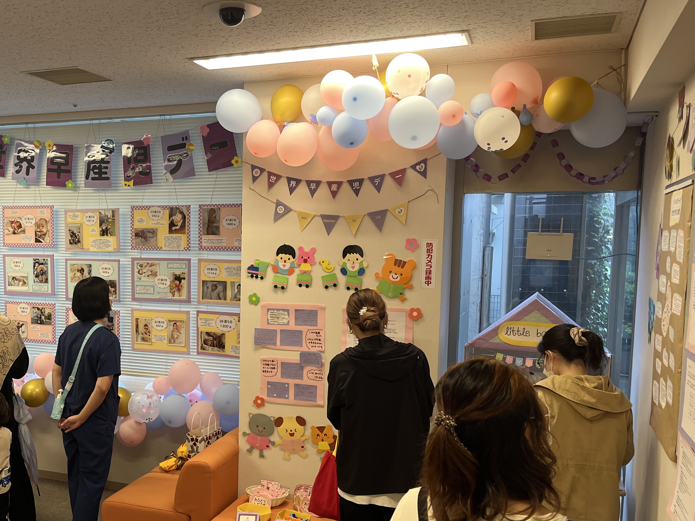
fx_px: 743
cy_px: 306
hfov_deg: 48.8
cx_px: 203
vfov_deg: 38.5
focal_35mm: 37
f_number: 1.6
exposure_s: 1/100
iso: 125
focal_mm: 5.1
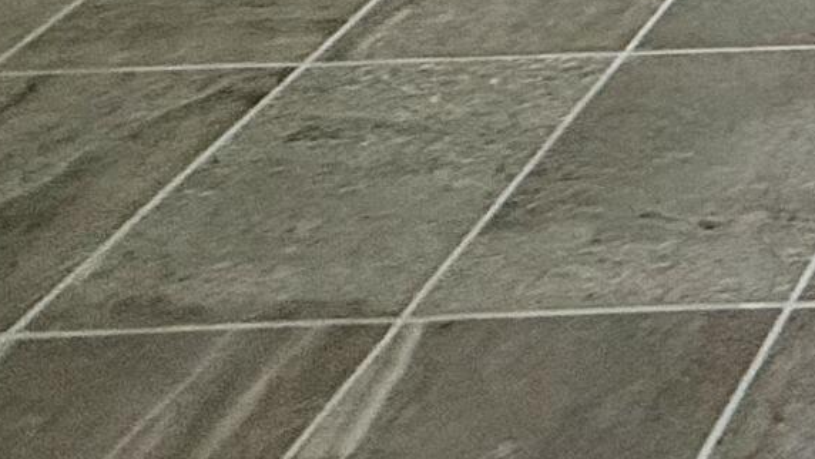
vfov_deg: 10.0
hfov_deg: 17.3
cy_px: -1015
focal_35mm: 80
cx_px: 1708
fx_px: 1729
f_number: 2.2
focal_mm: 2.22
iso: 64
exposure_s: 1/244
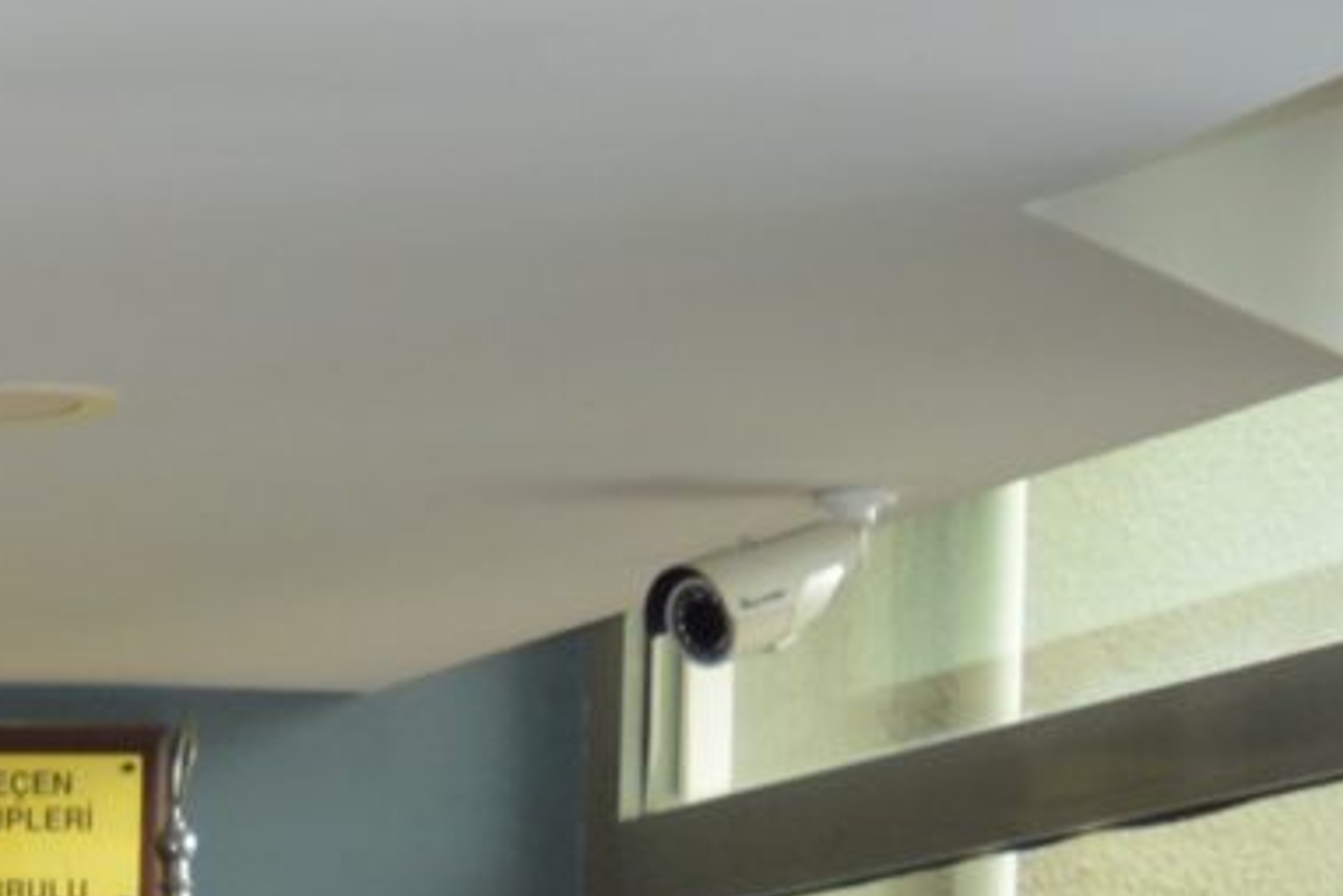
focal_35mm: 181
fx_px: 6754
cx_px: -2584
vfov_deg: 6.8
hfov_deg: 9.2
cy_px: 2753
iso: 400
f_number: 3.5
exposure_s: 1/80
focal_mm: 18
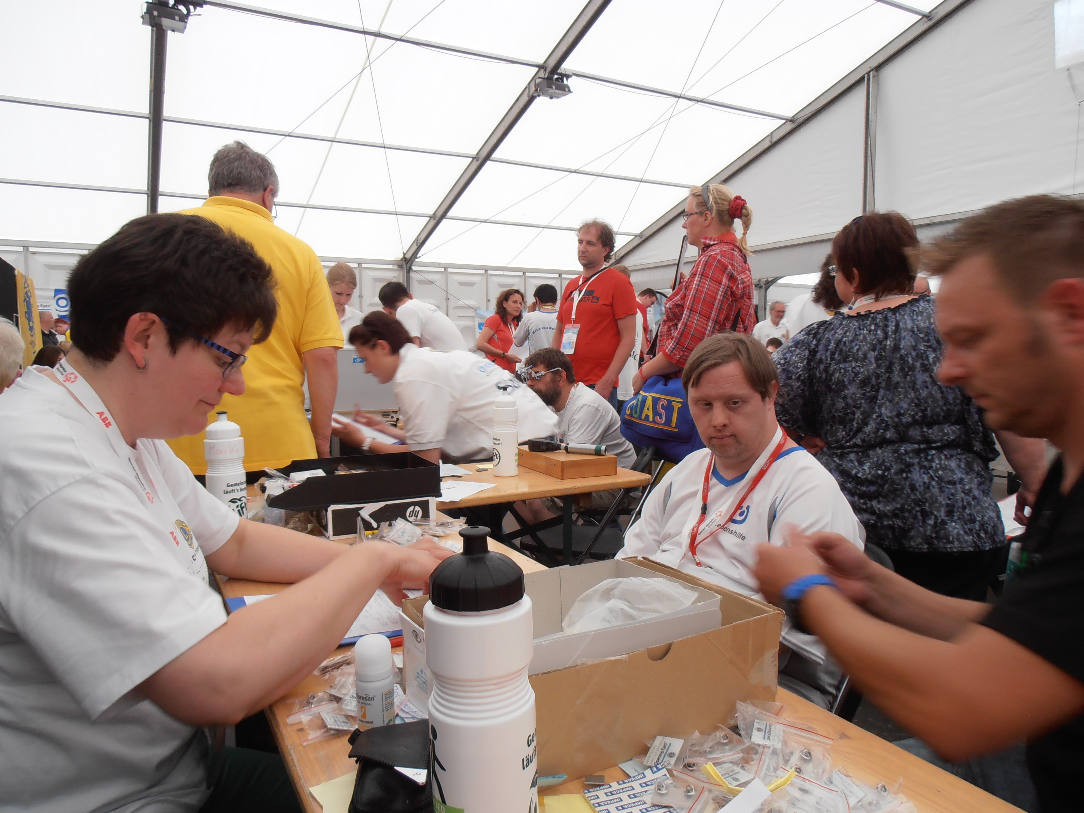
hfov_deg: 71.6
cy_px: 406
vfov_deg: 56.8
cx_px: 542
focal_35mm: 24
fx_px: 752
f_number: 3
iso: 80
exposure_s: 1/30
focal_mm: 4.2
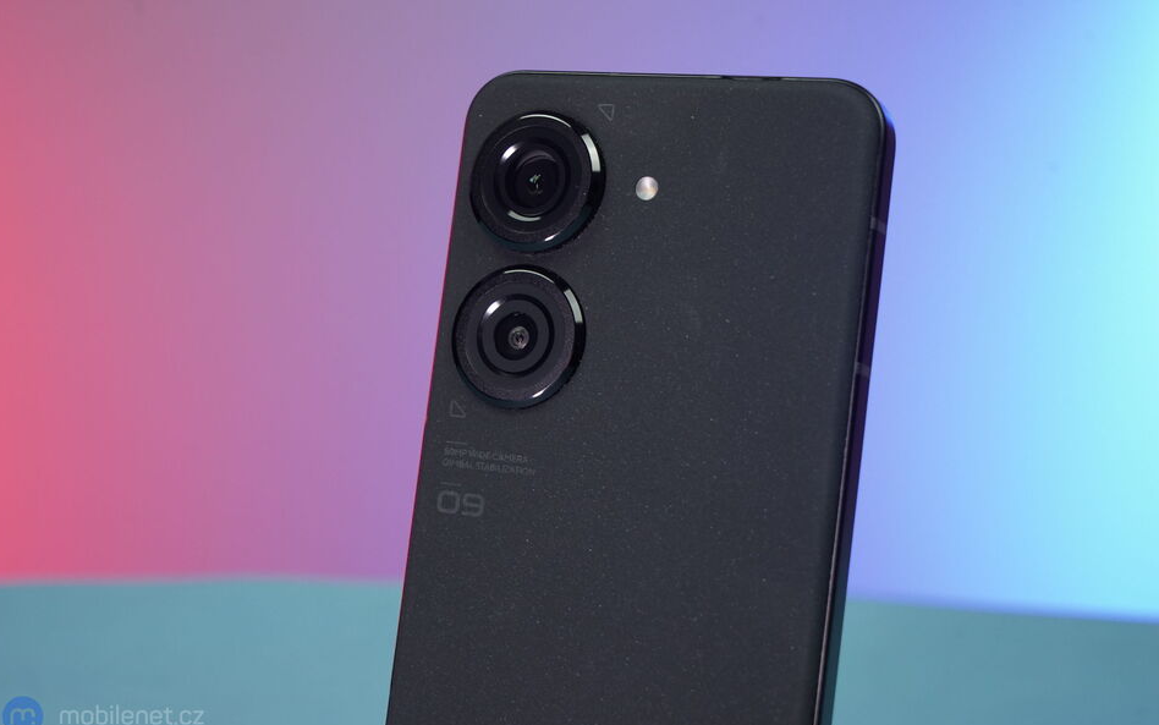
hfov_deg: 31.5
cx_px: 573
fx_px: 2054
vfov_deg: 20.0
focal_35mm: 65
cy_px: 362
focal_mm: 63
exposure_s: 1/160
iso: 2000
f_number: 8
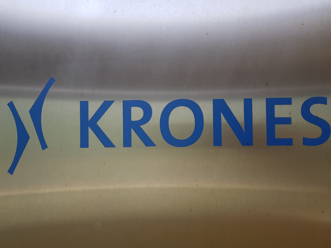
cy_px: 124
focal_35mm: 26
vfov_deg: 53.1
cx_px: 166
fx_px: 249
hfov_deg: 67.3
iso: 100
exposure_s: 1/50
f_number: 1.7
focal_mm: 4.3
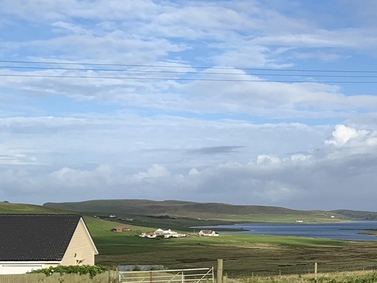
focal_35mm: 70
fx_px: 763
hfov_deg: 26.5
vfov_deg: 20.8
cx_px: 362
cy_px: 221
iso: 25
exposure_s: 1/2681
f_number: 1.8
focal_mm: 4.25
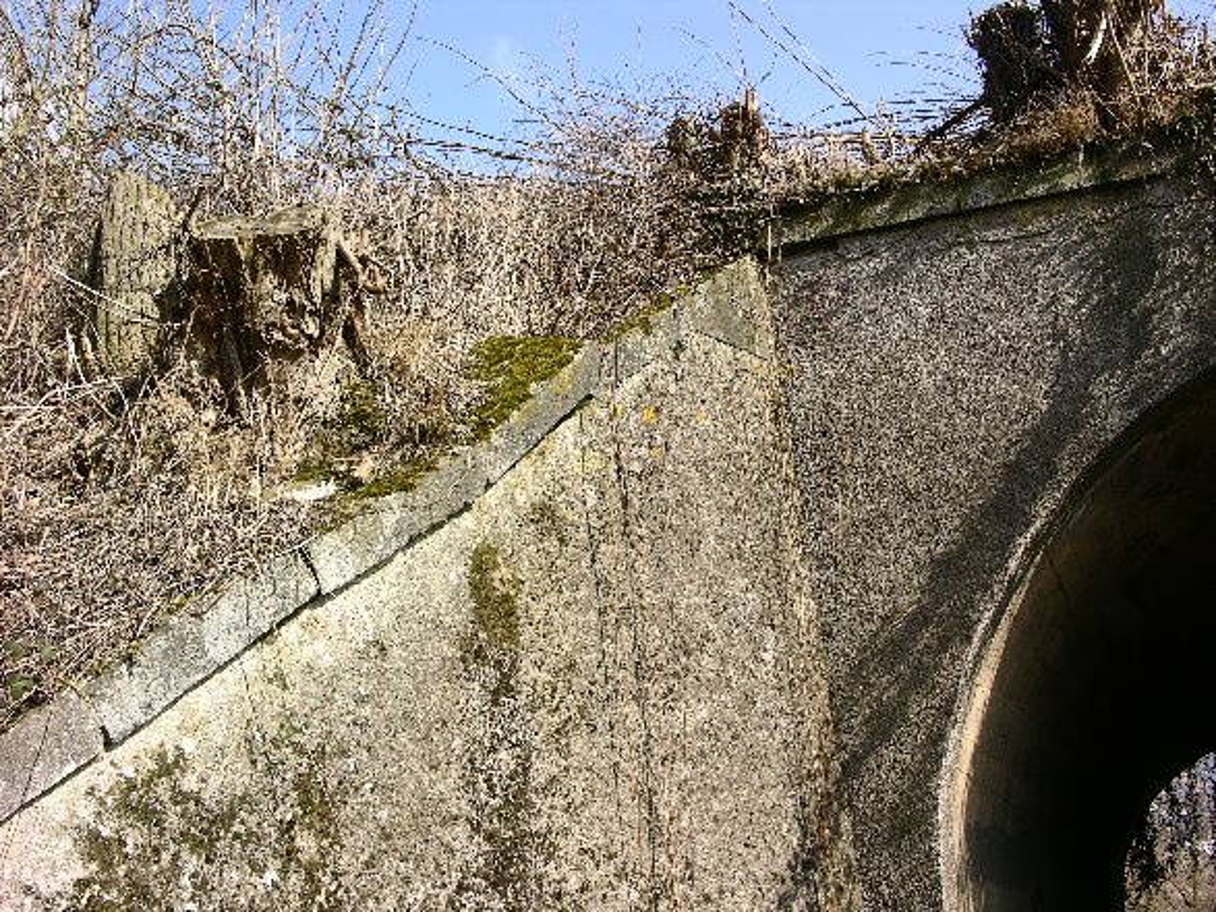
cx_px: 608
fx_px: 1229
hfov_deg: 52.6
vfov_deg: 40.7
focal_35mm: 35
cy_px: 456
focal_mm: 8.9
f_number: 7.1
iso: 50
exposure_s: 1/96.8
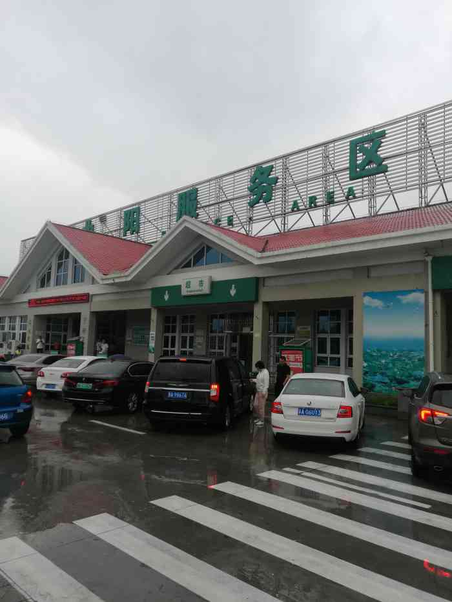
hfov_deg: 51.4
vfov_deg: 65.3
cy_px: 301
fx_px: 470
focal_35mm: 27
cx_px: 226
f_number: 2
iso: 50
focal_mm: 4.04
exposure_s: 1/370
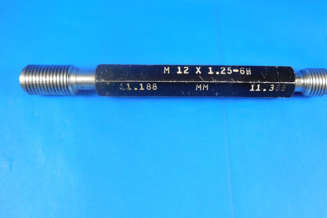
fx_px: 272
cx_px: 188
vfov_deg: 43.3
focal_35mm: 30
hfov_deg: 61.6
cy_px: 81
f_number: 3.3
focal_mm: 4.5
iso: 320
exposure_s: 1/30
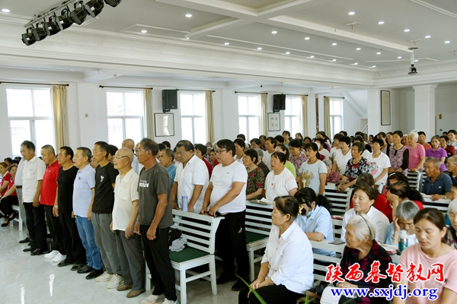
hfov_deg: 57.2
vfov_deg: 40.0
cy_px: 152
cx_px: 228
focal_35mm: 33
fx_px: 419
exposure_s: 1/80
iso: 640
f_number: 4.5
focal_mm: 22
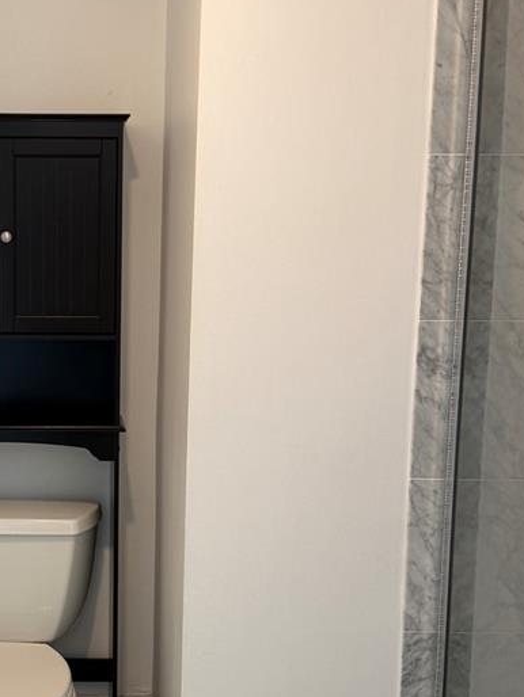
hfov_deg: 25.4
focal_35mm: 56
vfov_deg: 34.2
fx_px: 1129
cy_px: 410
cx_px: 67
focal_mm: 6.76
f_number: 1.78
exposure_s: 1/120
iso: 100
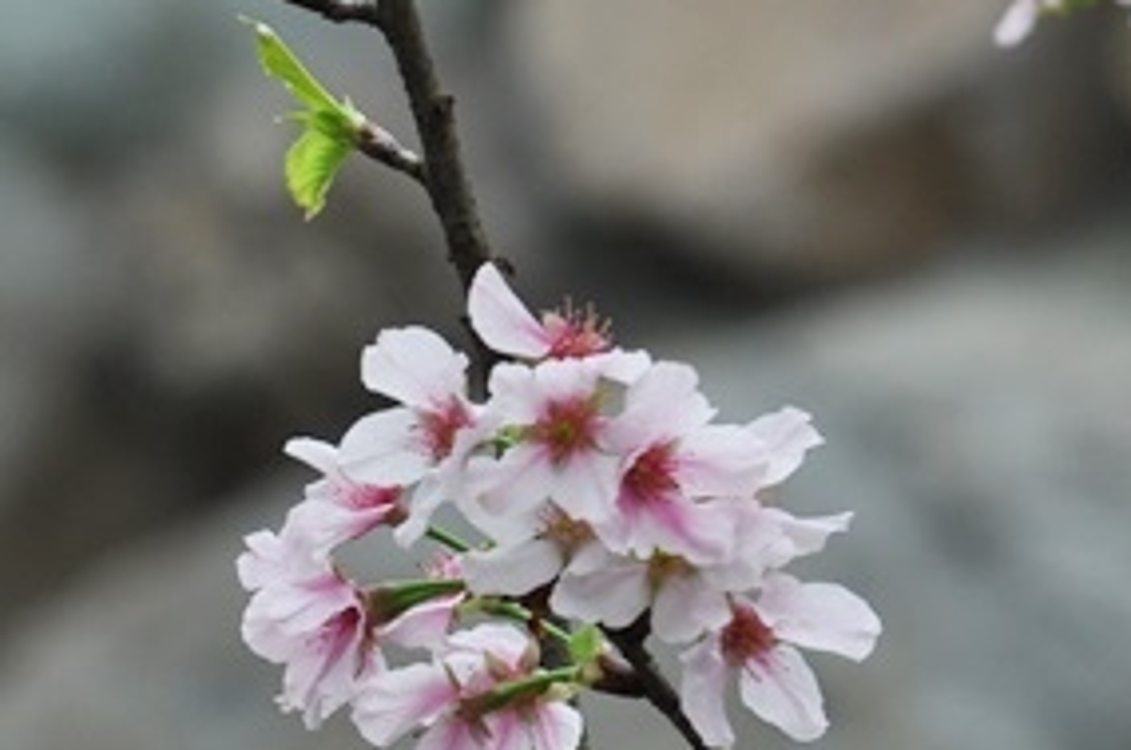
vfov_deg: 3.0
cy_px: 698
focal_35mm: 453
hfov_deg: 4.5
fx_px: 14208
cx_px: -359
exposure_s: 1/250
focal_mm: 102
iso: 200
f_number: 8
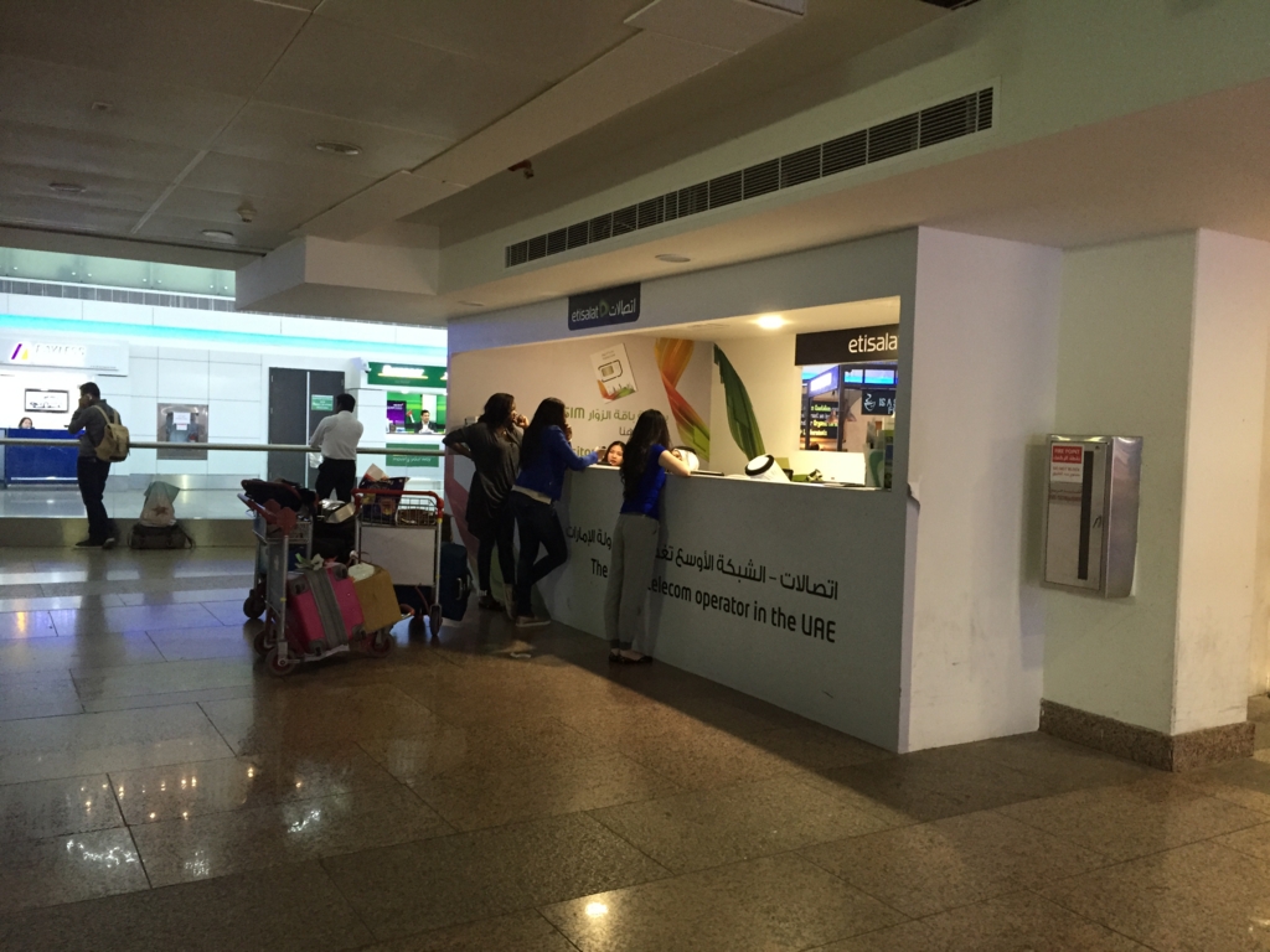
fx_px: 1064
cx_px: 635
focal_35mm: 29
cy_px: 476
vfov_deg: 48.2
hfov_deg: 61.7
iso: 200
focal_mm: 4.15
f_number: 2.2
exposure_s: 1/30
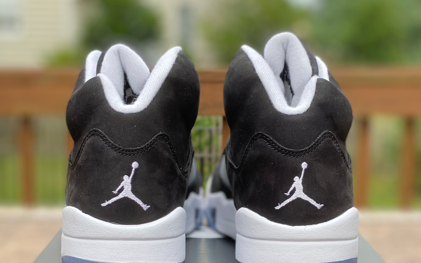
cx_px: 212
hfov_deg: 27.8
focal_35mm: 74
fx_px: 849
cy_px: 224
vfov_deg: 17.4
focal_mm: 6
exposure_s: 1/387
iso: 20
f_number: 2
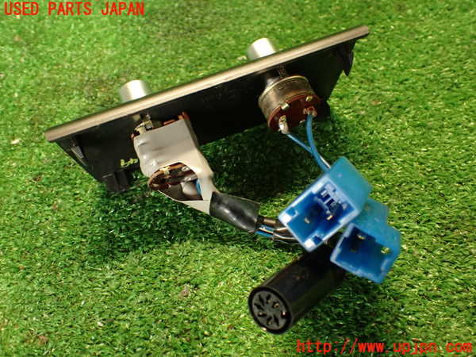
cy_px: 178
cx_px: 238
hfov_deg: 56.8
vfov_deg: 44.2
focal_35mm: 32
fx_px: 440
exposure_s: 1/30
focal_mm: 5.79
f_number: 2.4
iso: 500
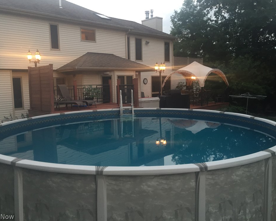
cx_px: 135
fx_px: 253
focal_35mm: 31
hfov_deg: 57.2
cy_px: 108
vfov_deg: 47.1
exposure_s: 1/30
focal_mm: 4.15
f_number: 2.2
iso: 100
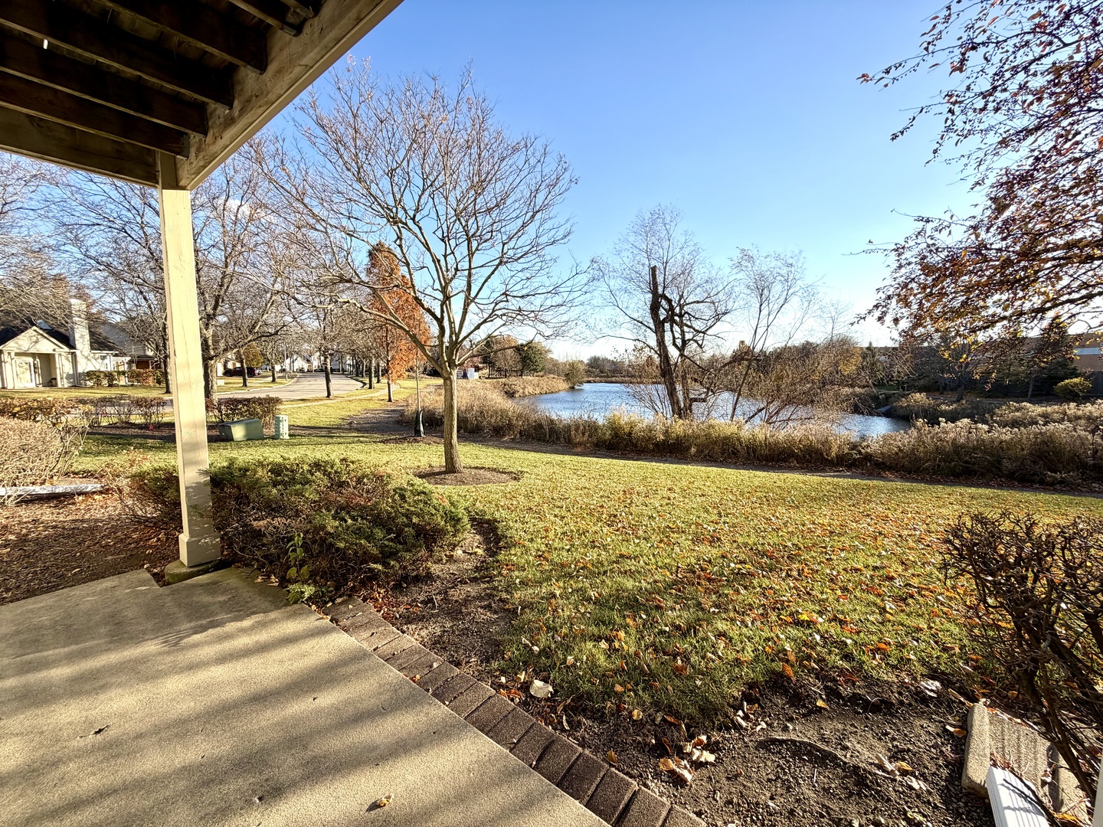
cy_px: 414
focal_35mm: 14
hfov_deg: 102.1
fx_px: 446
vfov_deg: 85.7
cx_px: 552
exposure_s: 1/694
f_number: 2.2
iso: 40
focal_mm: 2.22
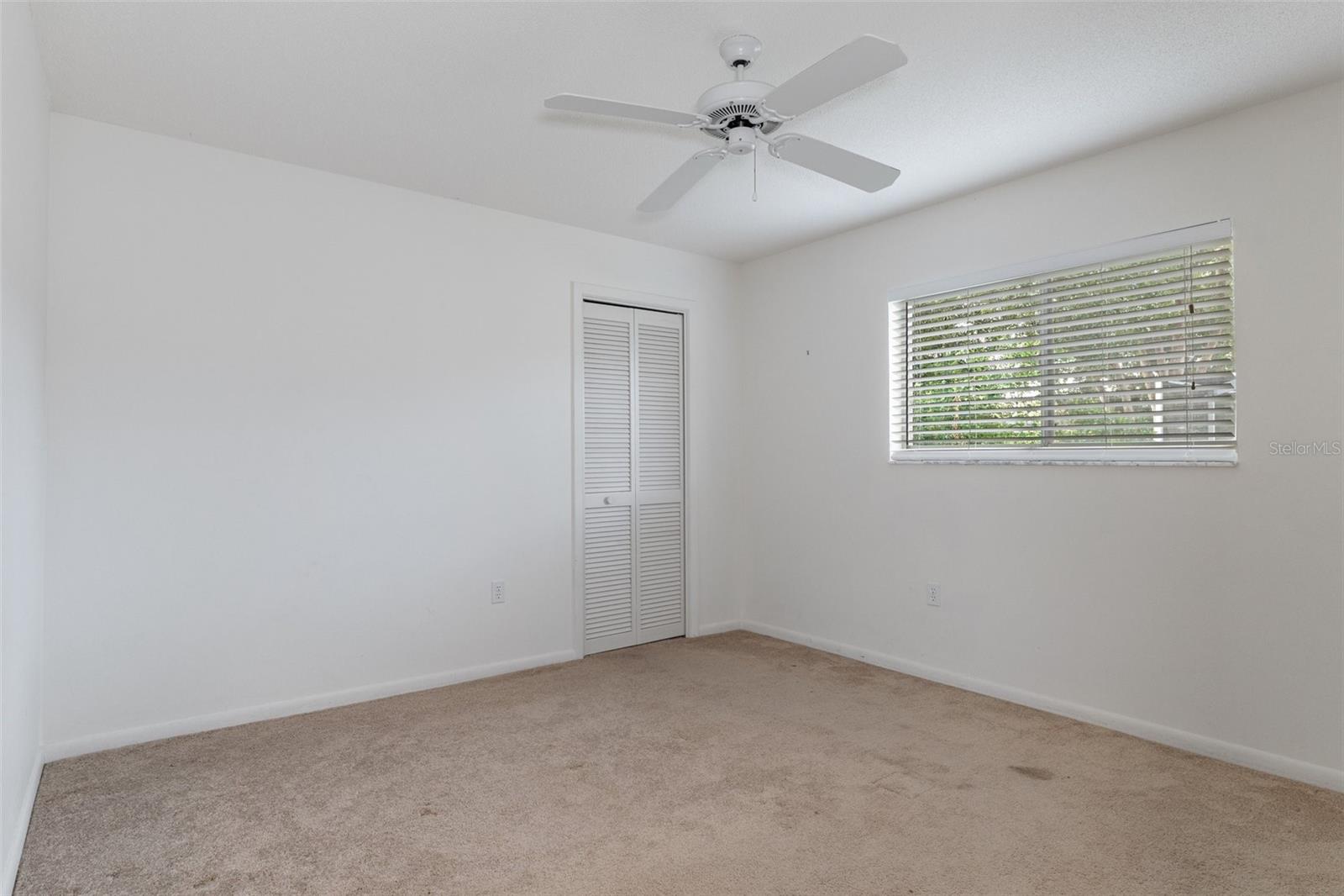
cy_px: 448
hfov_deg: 85.4
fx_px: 728
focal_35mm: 20
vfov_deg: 63.2
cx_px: 672
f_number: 8
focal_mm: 13
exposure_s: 1/1.25
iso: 320
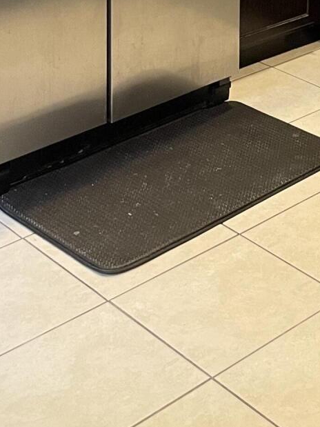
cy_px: -219
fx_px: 1036
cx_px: 438
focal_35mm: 84
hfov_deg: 16.4
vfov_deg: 20.0
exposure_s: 1/60
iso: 250
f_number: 1.6
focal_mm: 4.2
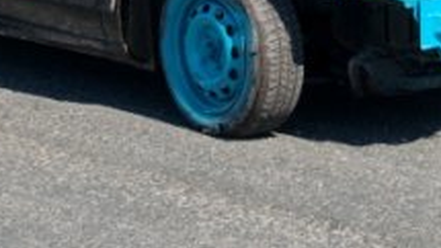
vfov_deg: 5.6
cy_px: -148
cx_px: 199
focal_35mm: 215
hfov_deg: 10.0
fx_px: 2514
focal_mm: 46
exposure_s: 1/500
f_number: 5
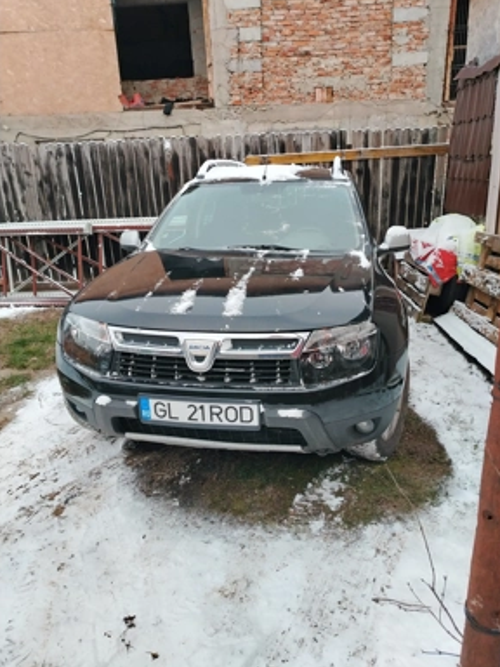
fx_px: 481
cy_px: 334
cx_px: 259
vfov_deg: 69.4
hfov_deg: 54.9
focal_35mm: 25
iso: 734
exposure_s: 1/900
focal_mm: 5.25
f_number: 1.75
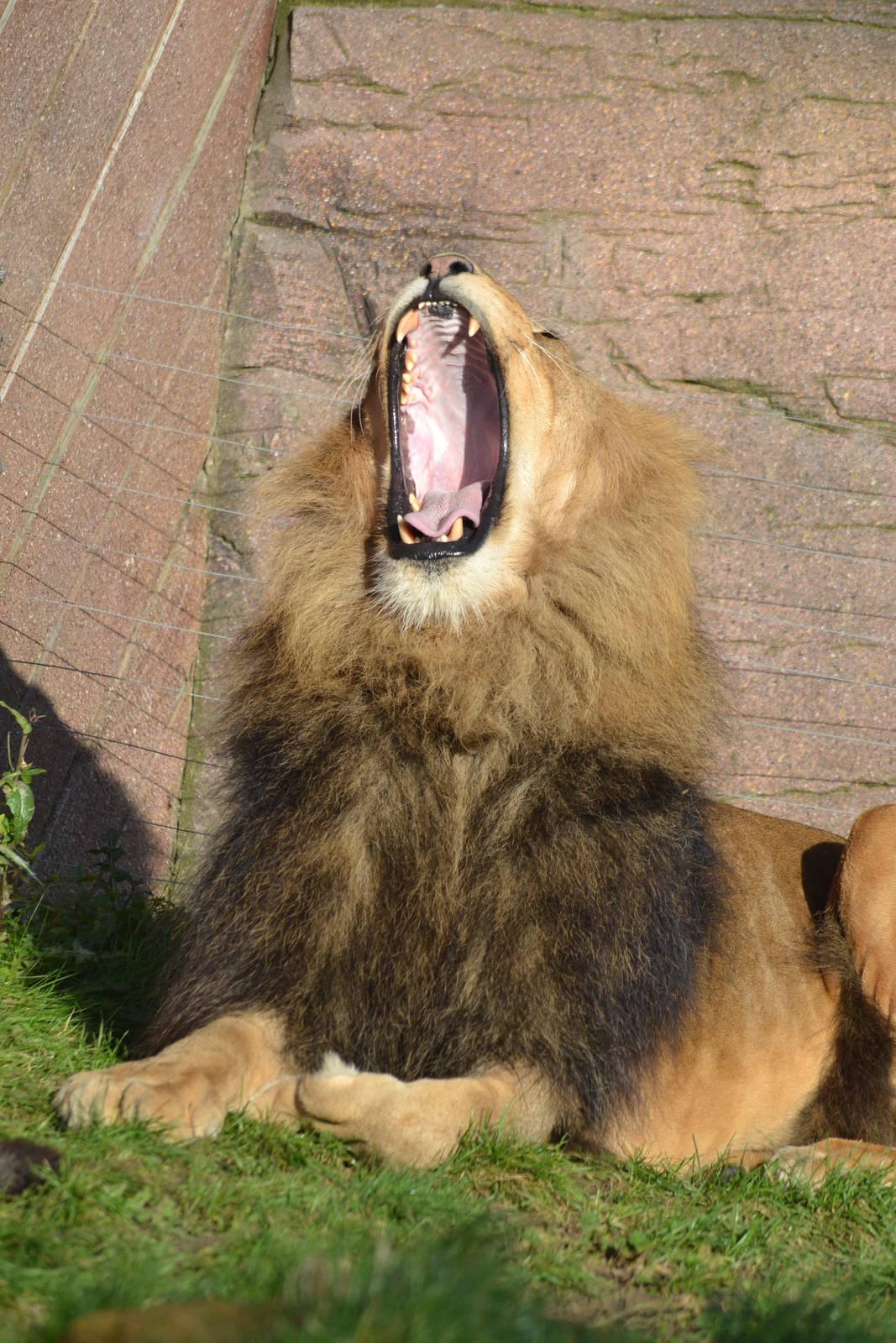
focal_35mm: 525
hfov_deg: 2.6
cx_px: 448
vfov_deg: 3.9
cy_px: 672
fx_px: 19594
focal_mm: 350
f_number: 6
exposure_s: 1/800
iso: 400
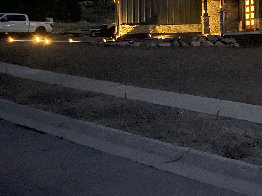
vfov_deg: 25.9
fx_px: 409
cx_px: 257
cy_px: 9
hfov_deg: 32.9
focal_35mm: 54
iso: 3200
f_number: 1.6
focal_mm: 5.1
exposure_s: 1/5
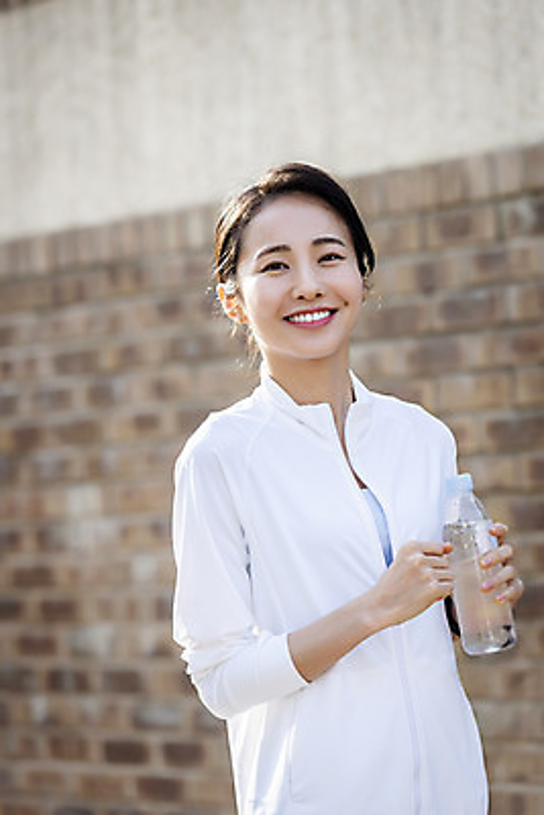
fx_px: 3057
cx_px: 272
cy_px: 408
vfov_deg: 15.2
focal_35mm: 135
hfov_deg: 10.2
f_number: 4
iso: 160
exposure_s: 1/640
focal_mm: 135
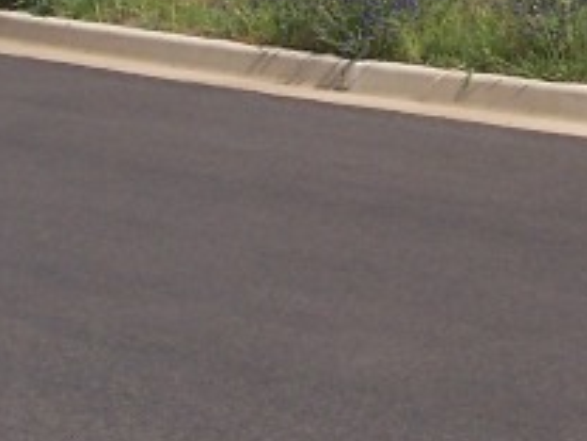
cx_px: 694
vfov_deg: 10.0
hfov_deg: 13.2
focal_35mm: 146
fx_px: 2476
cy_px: -102
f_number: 5.6
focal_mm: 6.3
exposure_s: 1/500
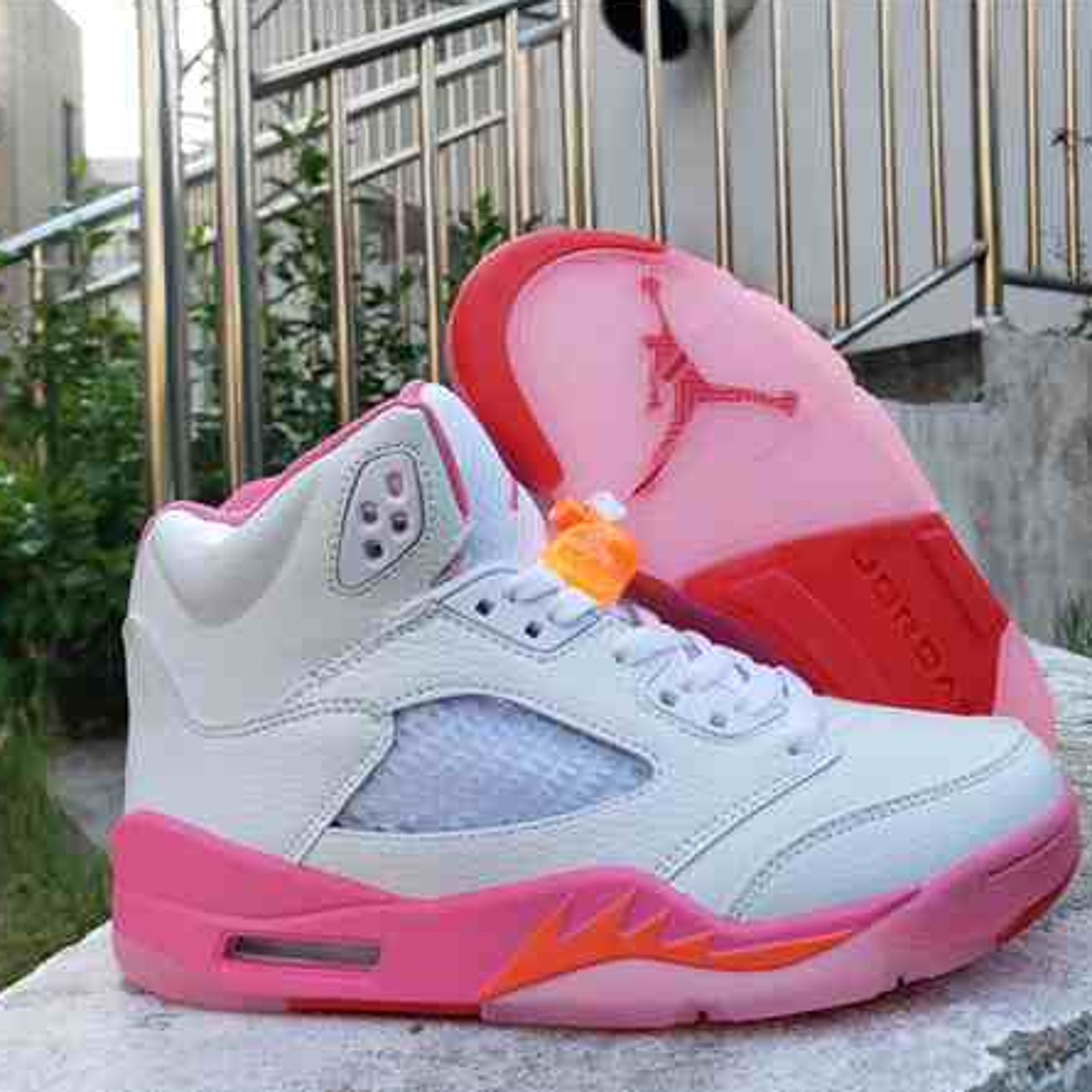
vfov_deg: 52.5
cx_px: 547
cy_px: 542
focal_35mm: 31
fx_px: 1106
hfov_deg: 52.5
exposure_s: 1/139
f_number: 2.4
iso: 50
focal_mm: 4.3
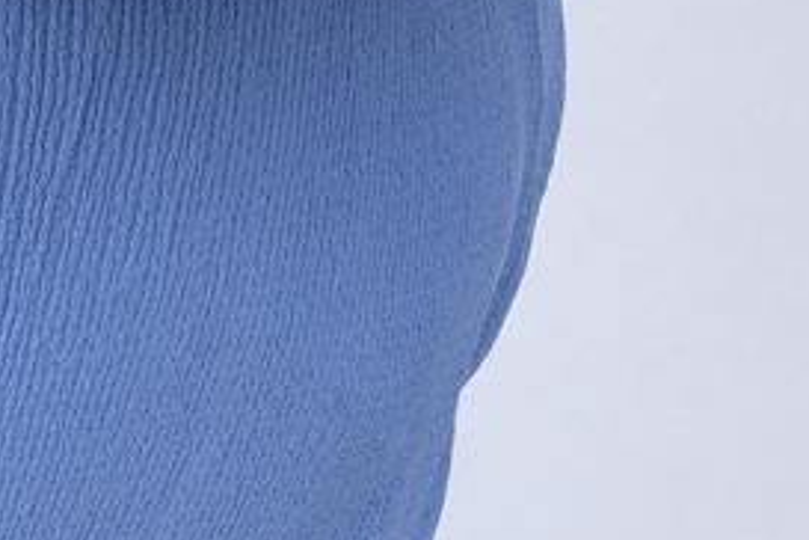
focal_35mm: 461
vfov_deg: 2.9
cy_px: -1454
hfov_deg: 4.5
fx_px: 10359
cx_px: 98
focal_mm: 70
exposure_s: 1/160
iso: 125
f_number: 13
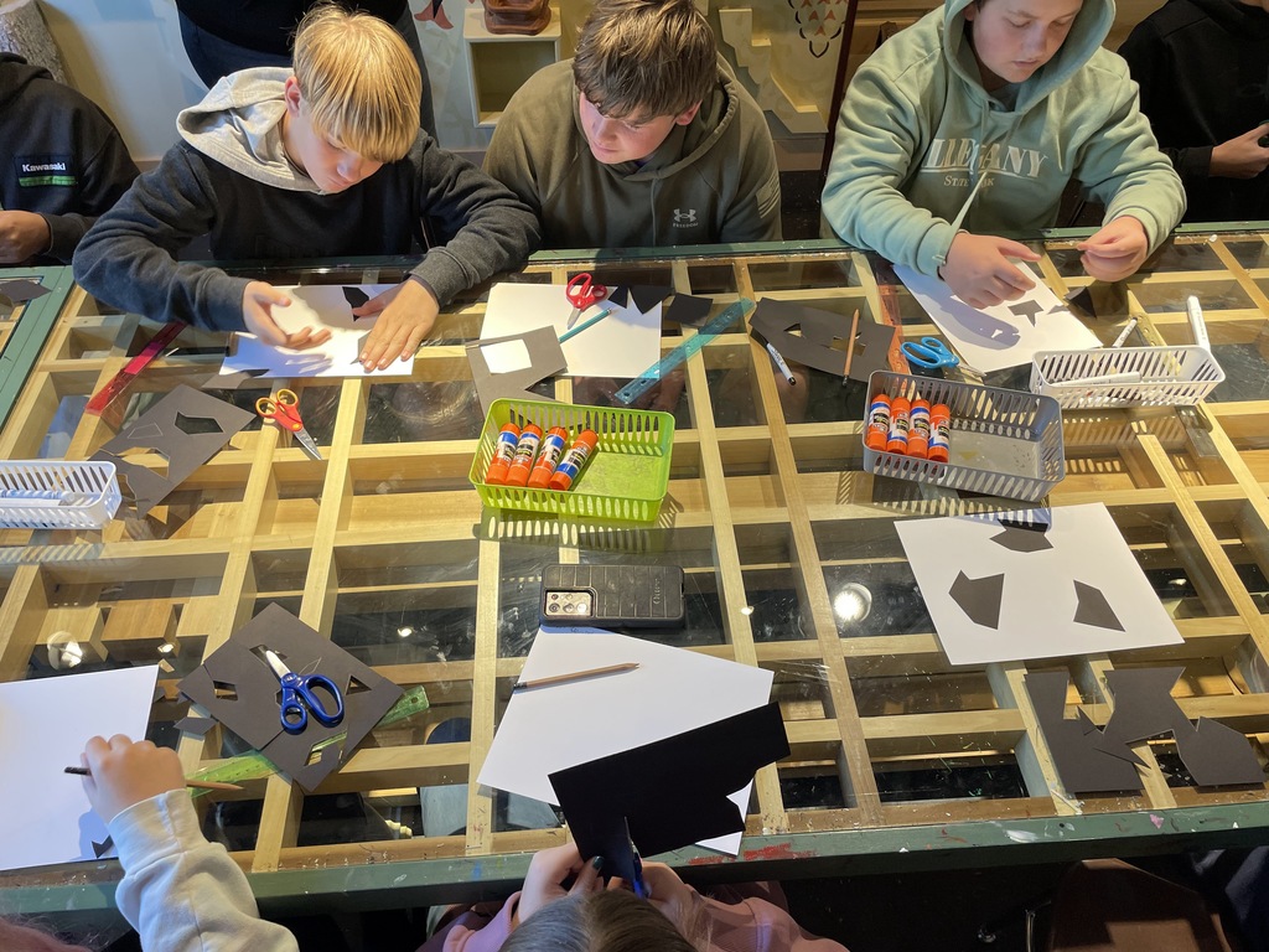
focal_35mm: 26
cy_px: 476
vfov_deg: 53.1
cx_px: 634
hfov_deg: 67.3
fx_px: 953
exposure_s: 1/60
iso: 80
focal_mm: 4.2
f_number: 1.6
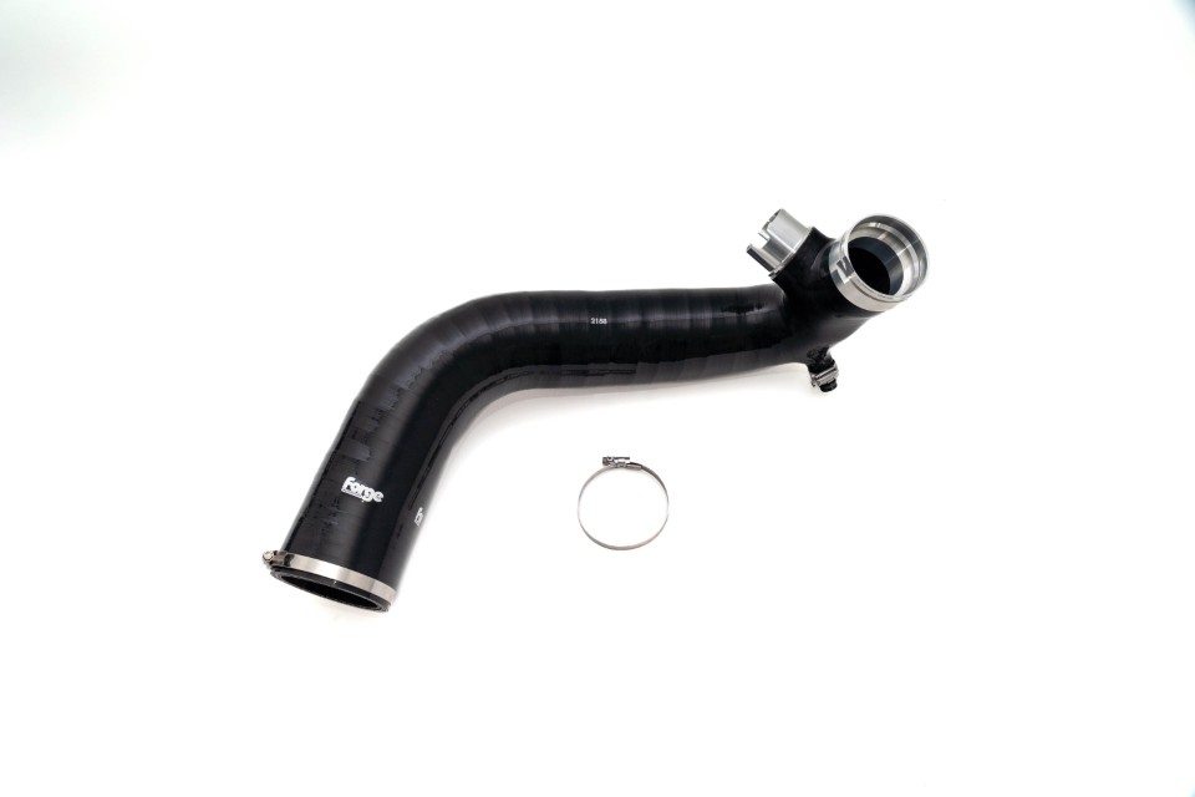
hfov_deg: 73.7
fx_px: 797
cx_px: 598
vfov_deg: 53.1
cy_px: 398
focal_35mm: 24
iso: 640
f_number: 9
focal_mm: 24
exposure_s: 1/200
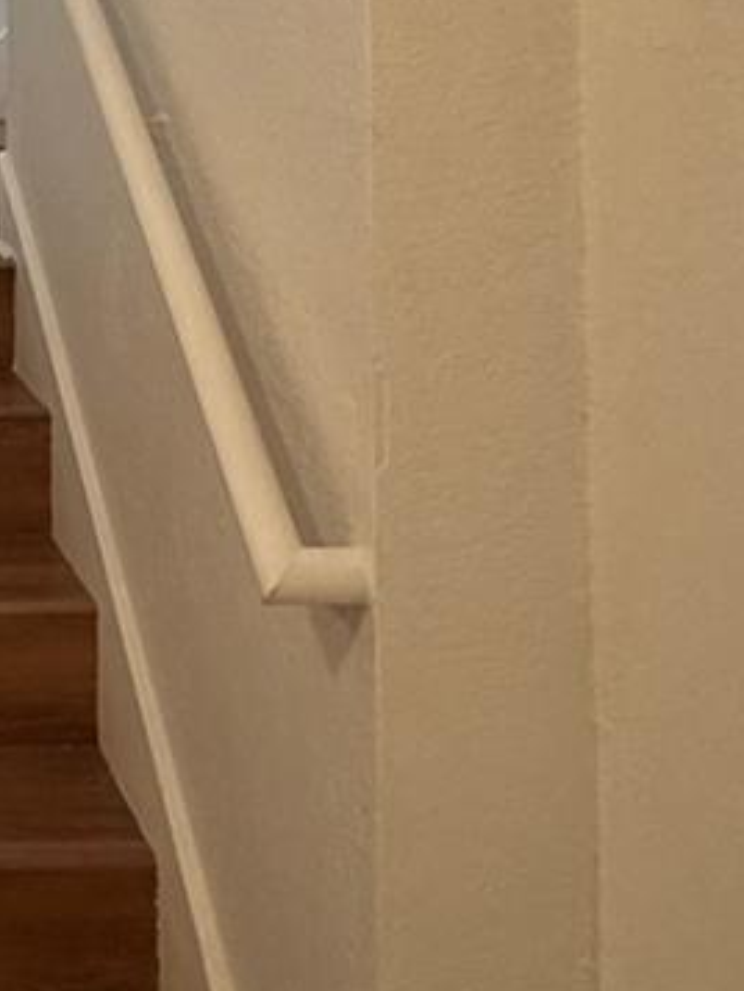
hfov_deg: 25.7
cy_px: 47
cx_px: -267
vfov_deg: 37.0
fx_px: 1346
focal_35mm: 47
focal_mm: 2.22
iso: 200
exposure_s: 1/60
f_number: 2.2
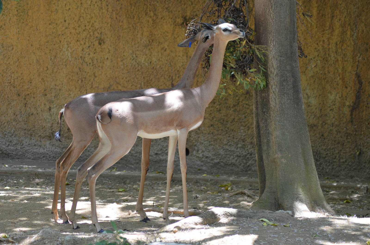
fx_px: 1846
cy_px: 122
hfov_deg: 11.4
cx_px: 185
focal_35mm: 180
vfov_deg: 7.6
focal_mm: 120
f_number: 4.2
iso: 450
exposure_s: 1/250
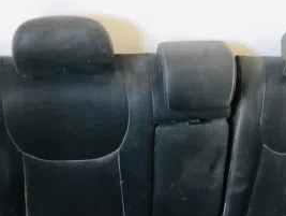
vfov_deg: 21.6
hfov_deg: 28.8
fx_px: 554
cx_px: 189
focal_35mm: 67
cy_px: 186
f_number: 1.8
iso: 100
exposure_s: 1/17
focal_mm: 3.99
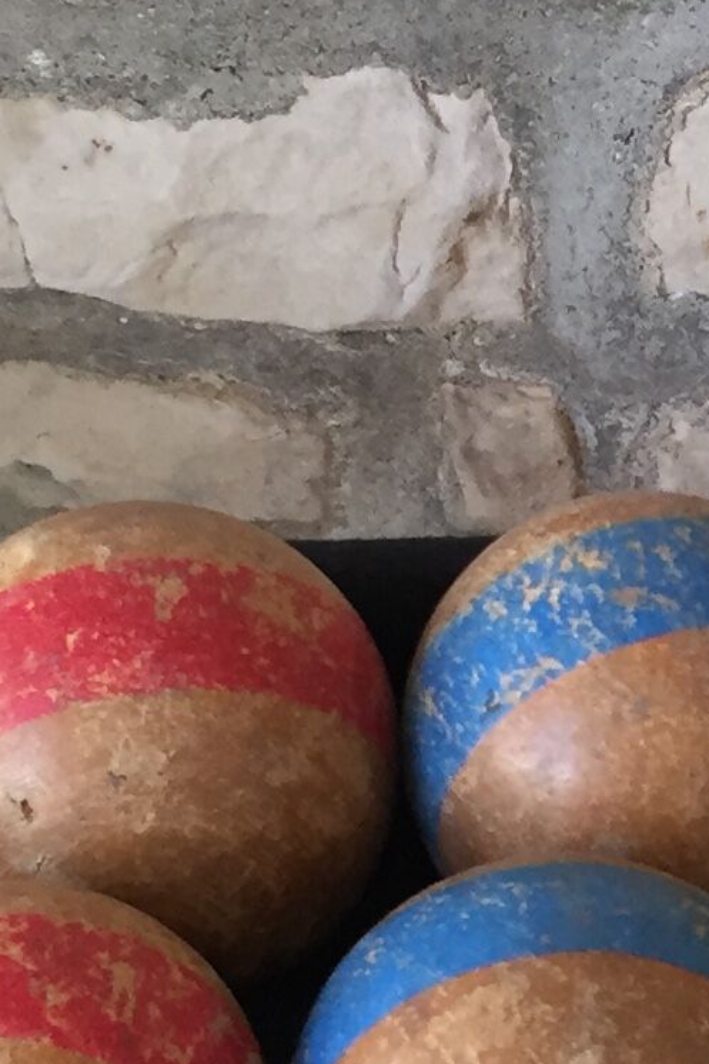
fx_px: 3901
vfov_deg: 15.5
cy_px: 488
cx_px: 867
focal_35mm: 132
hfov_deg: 10.2
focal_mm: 4.15
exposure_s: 1/33
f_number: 2.2
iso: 100
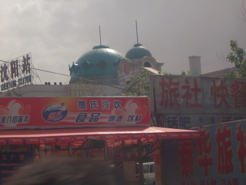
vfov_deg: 14.1
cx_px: 123
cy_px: 92
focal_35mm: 105
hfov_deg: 18.7
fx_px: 746
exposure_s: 1/80
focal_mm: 17.4
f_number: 4.8
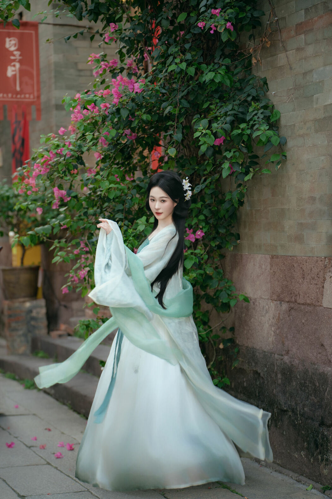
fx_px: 1439
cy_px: 250
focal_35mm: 104
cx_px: 166
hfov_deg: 13.2
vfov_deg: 19.6
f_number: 2.8
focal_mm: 104
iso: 200
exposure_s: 1/125
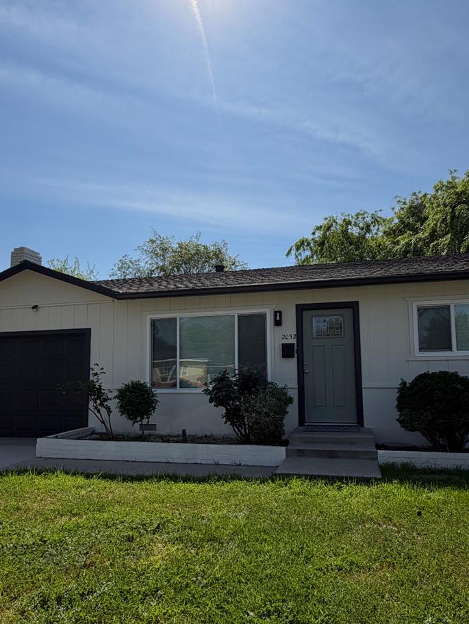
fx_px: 415
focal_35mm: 23
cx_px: 244
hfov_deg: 58.9
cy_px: 342
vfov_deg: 73.7
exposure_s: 1/1656
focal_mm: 2.22
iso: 20
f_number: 2.2
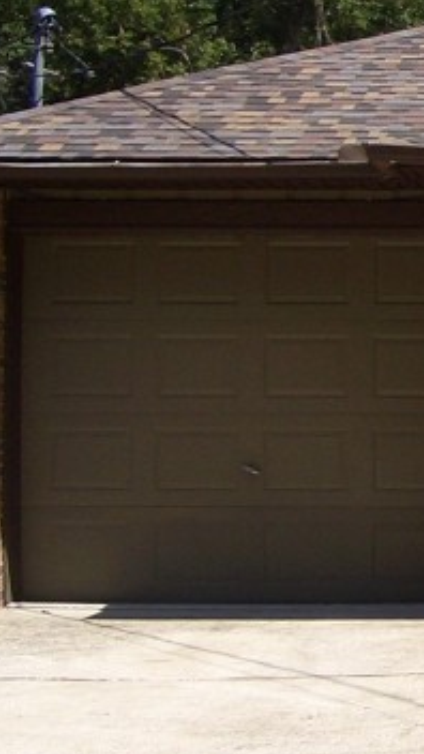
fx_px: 2219
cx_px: 846
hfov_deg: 10.1
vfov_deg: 19.2
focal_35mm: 111
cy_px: 272
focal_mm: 5.8
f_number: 4.3
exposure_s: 1/400
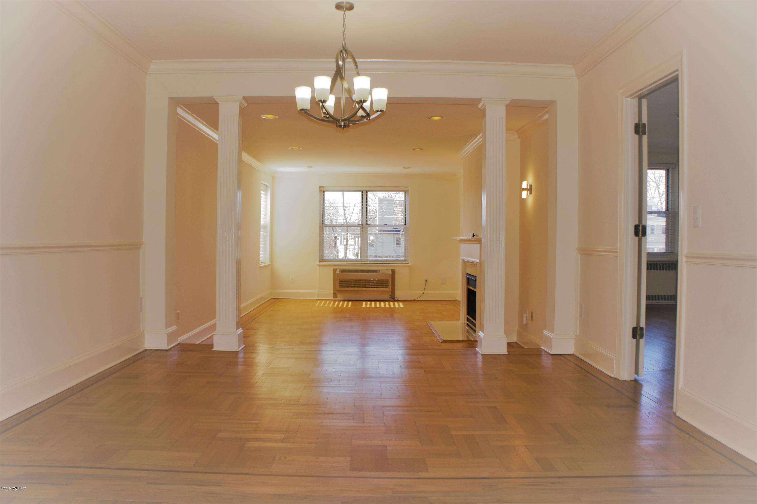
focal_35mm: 27
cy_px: 252
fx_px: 567
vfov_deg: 47.9
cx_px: 378
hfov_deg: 67.4
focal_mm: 18
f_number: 6.3
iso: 200
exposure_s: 1/100
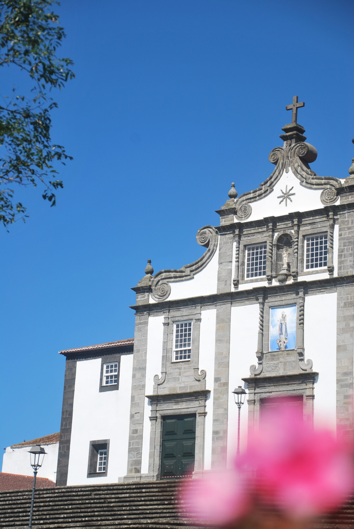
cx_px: 177
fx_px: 1434
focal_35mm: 98
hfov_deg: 14.1
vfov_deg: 20.9
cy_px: 264
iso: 100
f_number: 6.3
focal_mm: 65
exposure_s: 1/640
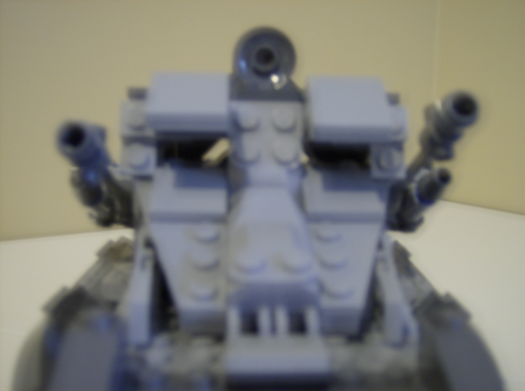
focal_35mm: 38
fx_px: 575
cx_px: 262
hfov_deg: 49.1
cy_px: 196
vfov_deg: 37.6
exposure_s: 1/2.13
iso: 200
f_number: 2.9
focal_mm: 6.4
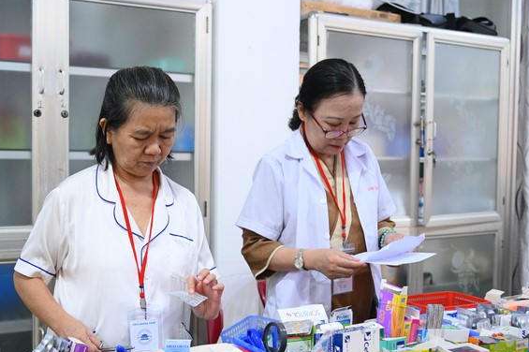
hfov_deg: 42.7
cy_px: 198
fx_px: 676
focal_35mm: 46
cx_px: 229
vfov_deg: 29.2
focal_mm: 40
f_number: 4
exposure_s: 1/200
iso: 6400
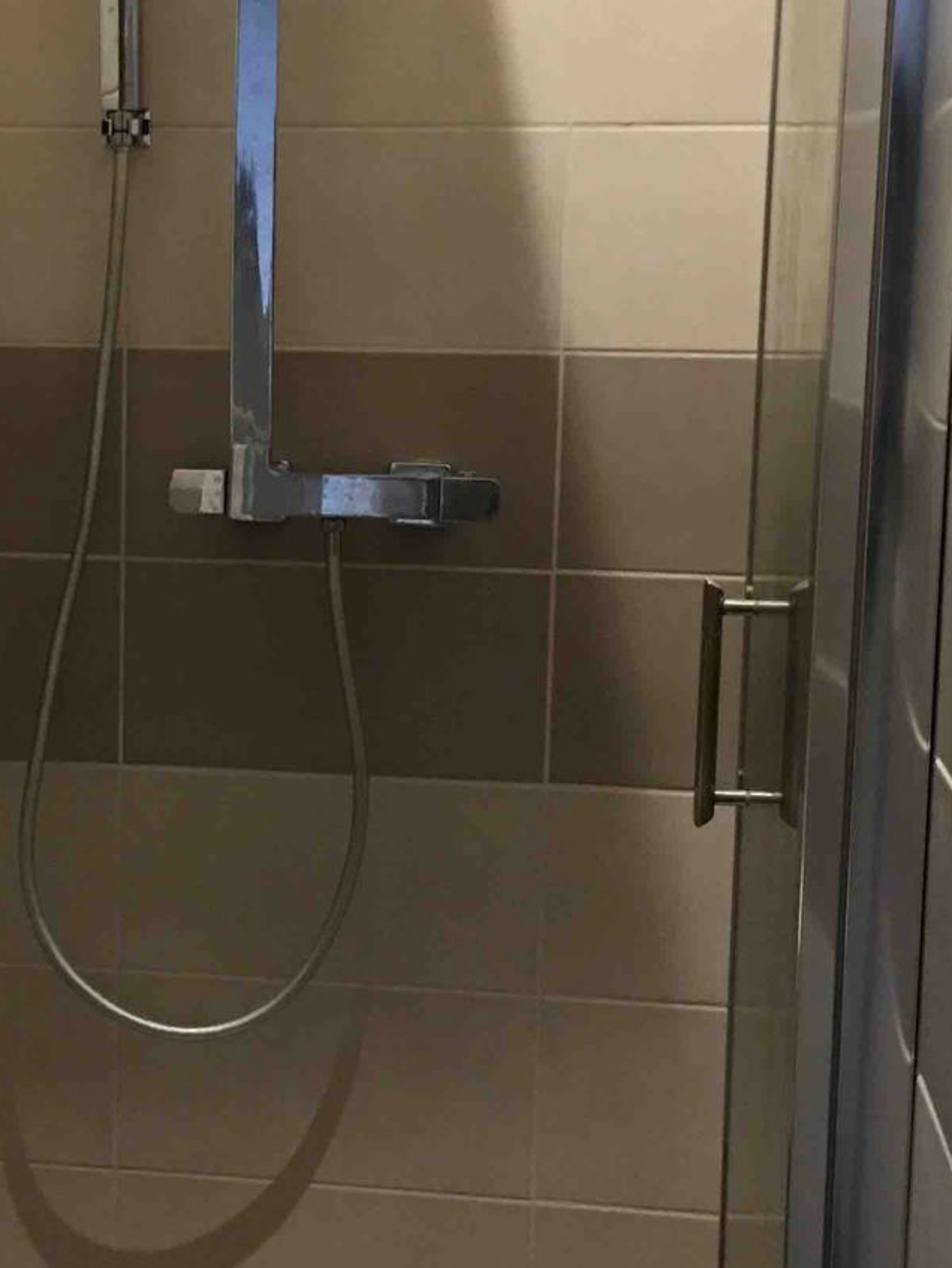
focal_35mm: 73
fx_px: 2675
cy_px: 595
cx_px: 45
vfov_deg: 26.7
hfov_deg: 19.7
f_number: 2.2
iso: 80
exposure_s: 1/10
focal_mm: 4.15
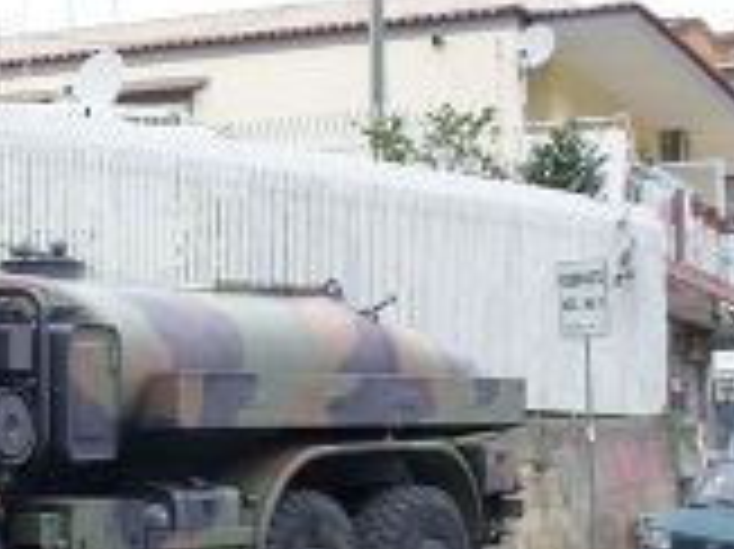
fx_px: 2161
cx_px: -27
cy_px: 412
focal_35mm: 102
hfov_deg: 18.7
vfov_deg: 14.4
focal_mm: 7.9
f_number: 3
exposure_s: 1/20
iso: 80
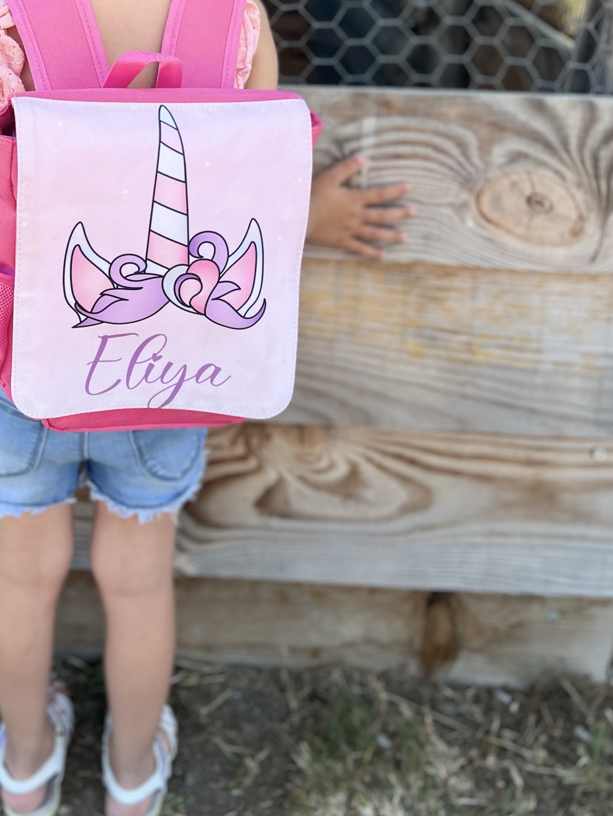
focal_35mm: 43
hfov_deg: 32.7
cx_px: 125
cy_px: 181
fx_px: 1015
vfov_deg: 42.2
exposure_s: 1/687
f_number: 1.5
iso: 50
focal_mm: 5.7
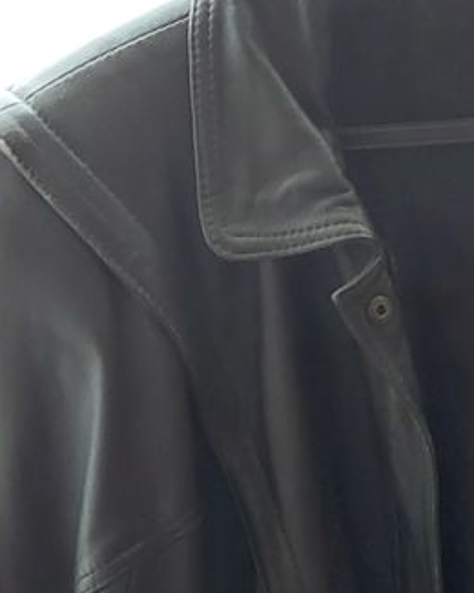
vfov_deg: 25.5
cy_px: 551
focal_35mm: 72
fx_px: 1263
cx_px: 547
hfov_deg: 20.1
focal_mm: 5.23
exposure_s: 1/25
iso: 1000
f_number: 1.8
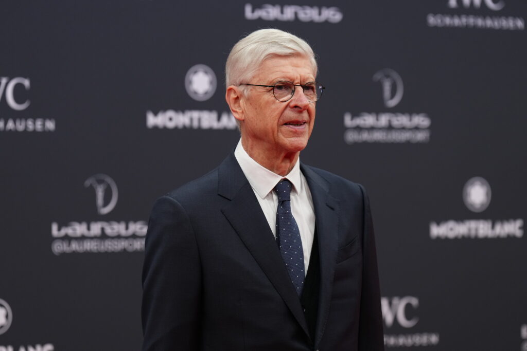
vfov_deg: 7.8
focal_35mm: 175
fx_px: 2562
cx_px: 264
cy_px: 176
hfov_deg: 11.7
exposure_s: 1/800
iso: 1600
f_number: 4
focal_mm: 175
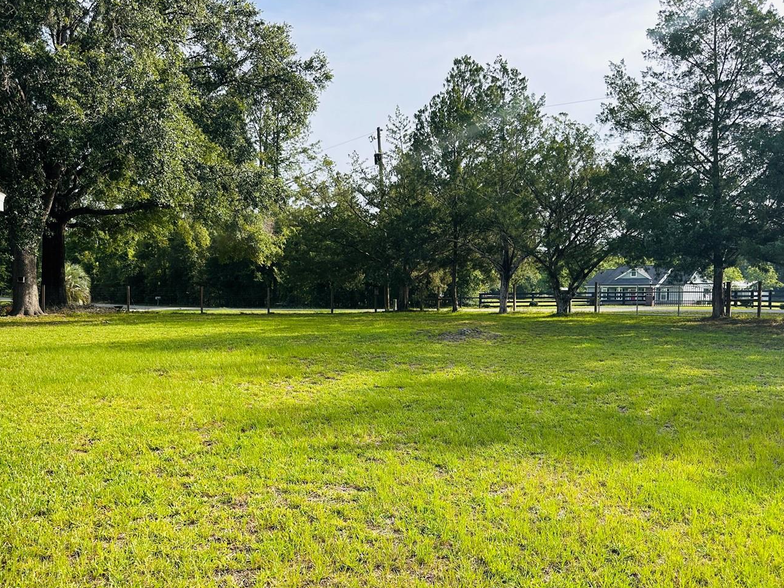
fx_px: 679
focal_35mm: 30
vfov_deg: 46.6
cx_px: 360
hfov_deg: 59.9
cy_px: 341
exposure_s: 1/1751
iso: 80
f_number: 1.78
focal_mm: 6.86
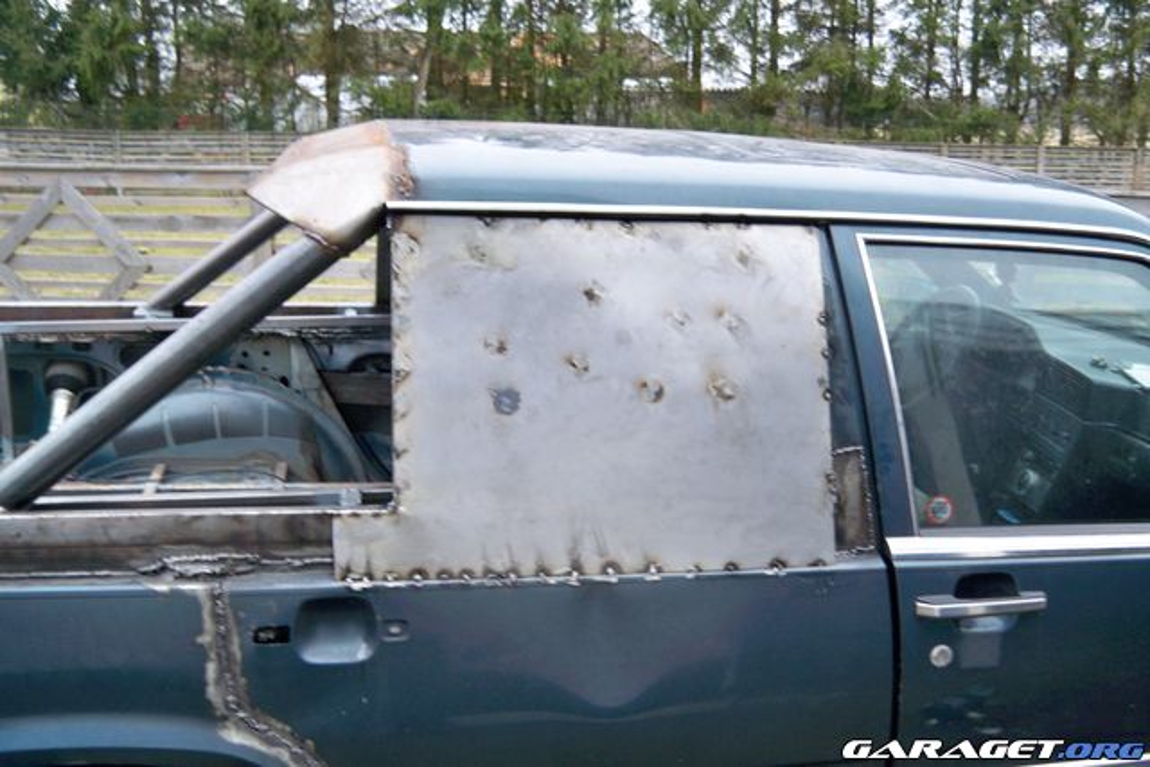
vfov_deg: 36.0
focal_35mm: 37
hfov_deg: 51.9
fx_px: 1182
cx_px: 575
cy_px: 384
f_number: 3.1
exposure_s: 1/30
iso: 125
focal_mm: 7.9
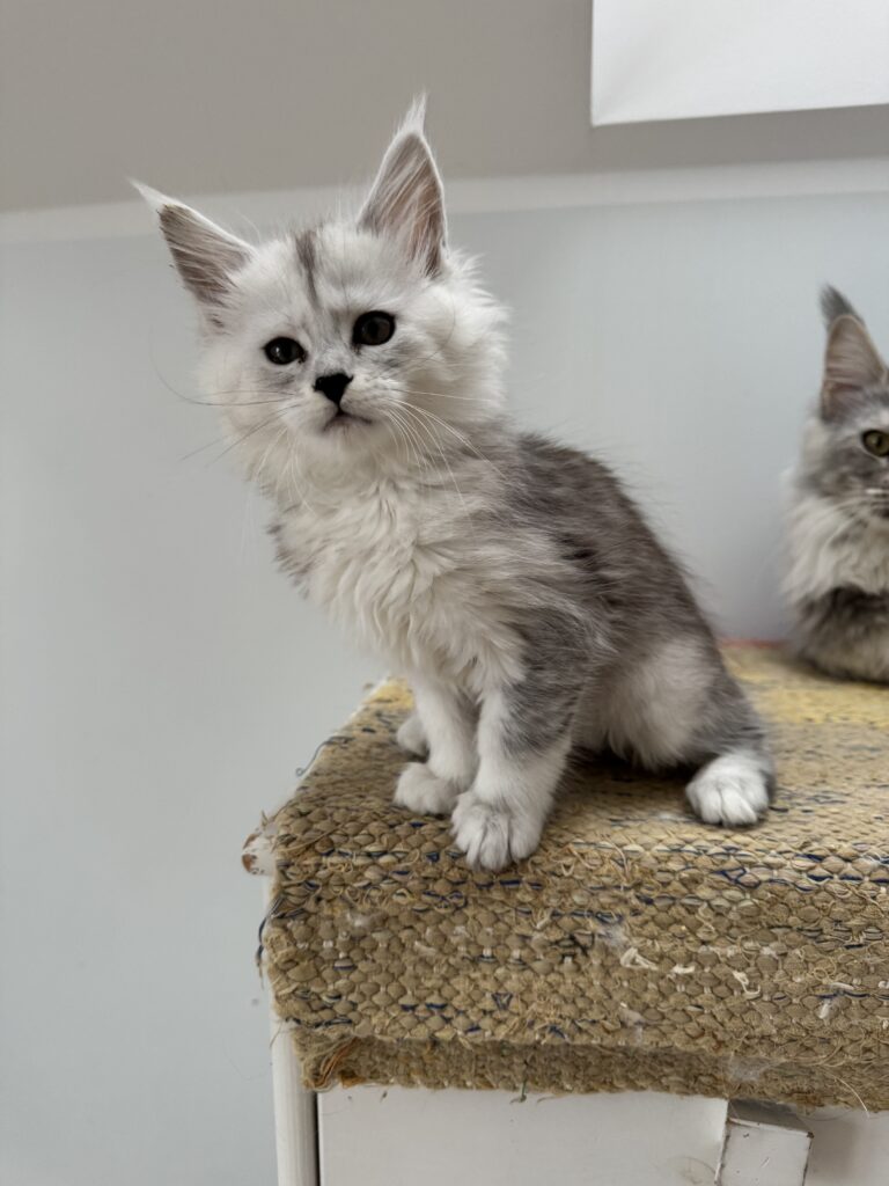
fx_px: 822
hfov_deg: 56.8
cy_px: 593
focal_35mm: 24
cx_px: 444
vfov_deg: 71.6
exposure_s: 1/60
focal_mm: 6.76
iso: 250
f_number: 1.78
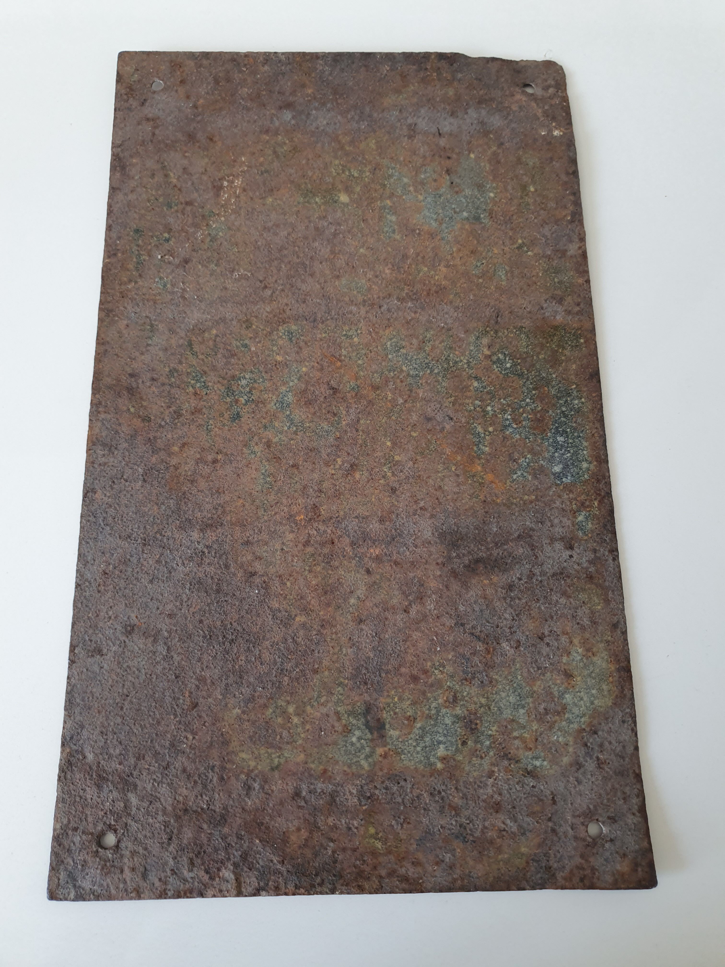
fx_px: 726
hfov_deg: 53.1
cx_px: 362
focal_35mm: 26
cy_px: 484
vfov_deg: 67.3
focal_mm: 4.32
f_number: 1.5
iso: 80
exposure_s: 1/100
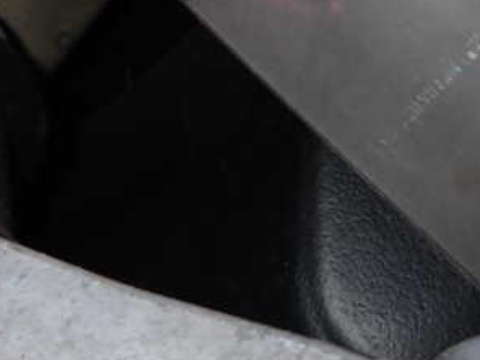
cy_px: 238
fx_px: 846
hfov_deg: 30.0
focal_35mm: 61
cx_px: 26
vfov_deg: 23.9
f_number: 6.3
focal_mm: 5.4
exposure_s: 1/30
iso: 200
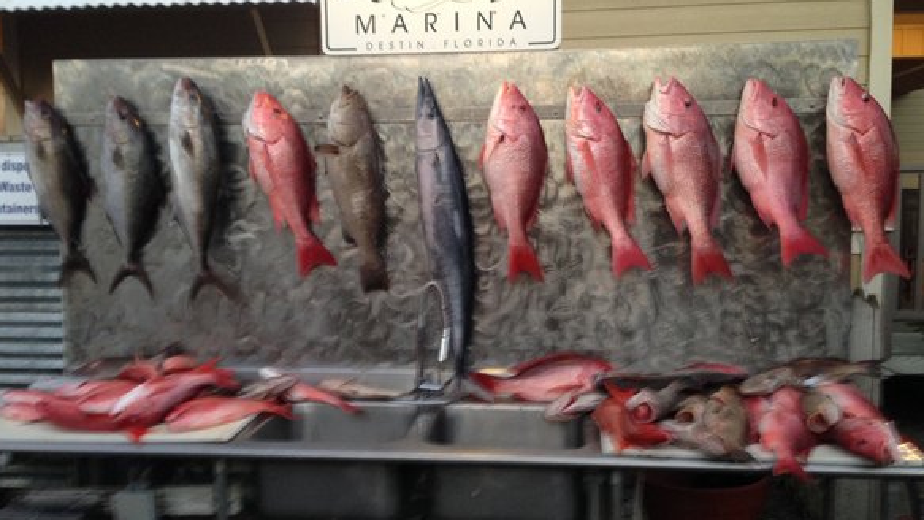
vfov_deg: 32.0
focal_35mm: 37
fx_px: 907
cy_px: 273
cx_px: 463
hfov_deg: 54.0
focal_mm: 4.12
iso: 125
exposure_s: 1/20
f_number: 2.4
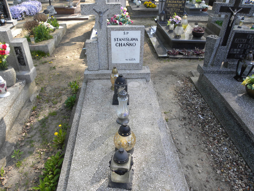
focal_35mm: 26
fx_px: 191
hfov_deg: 67.3
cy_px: 96
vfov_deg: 53.1
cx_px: 127
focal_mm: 4.6
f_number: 3.5
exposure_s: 1/116
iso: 64
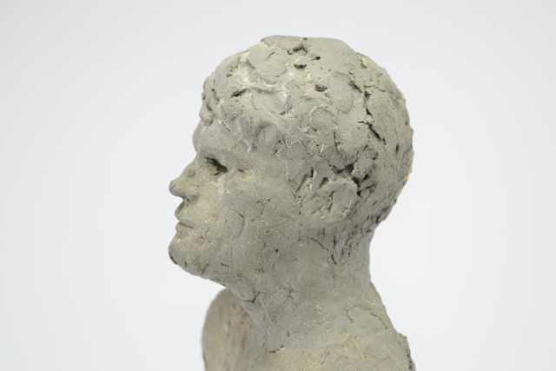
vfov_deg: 18.9
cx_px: 278
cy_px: 186
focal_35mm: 72
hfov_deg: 28.1
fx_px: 1112
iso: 800
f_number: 5.6
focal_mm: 48
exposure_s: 1/125
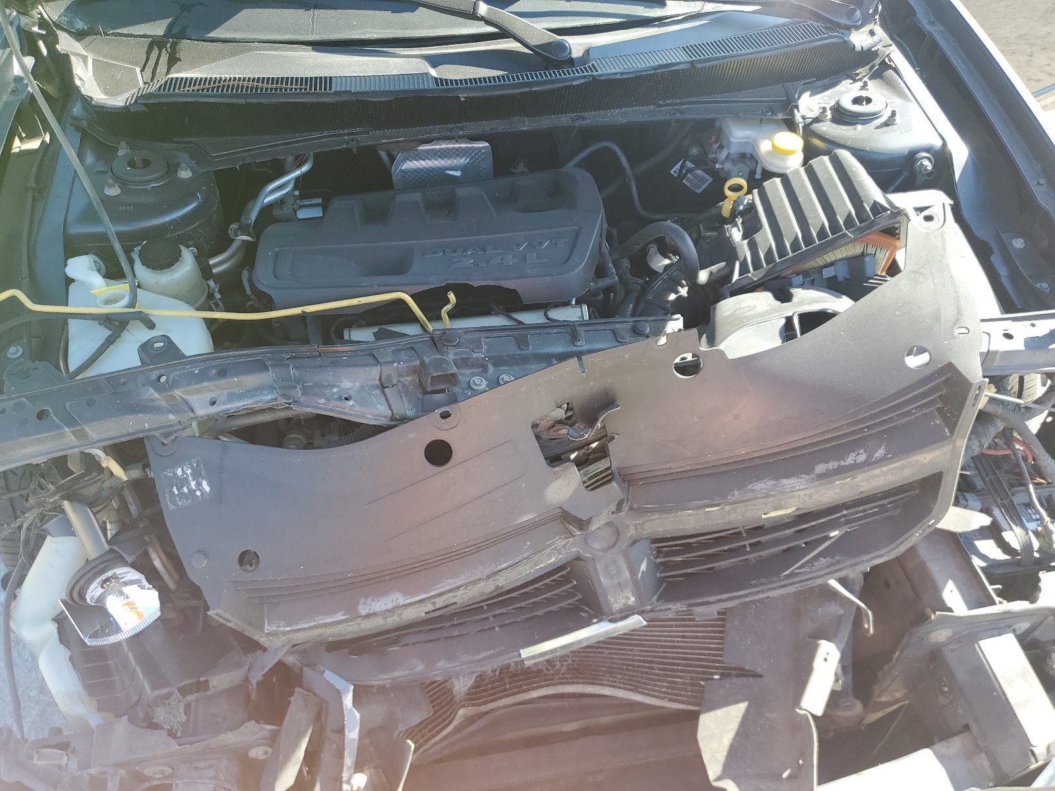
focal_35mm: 26
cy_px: 396
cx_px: 528
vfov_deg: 53.1
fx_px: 792
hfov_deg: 67.3
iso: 50
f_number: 1.5
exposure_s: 1/312
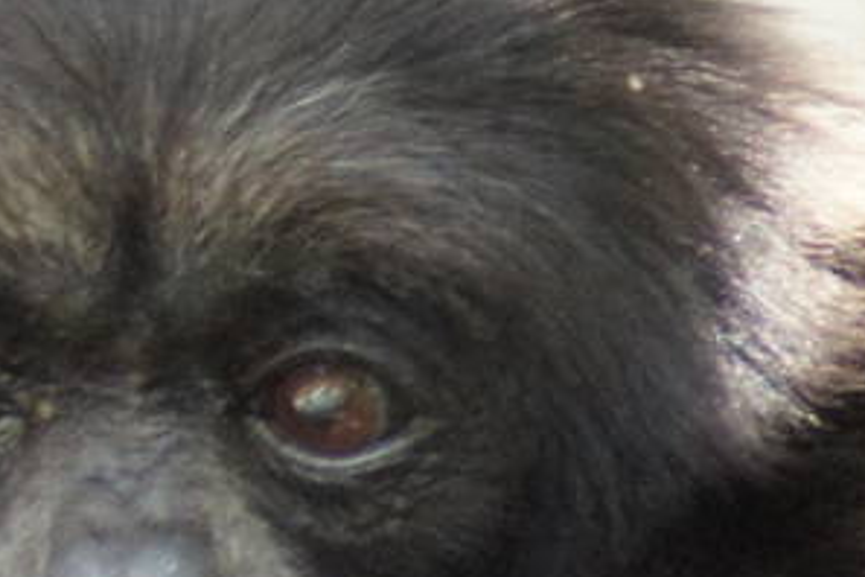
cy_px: 377
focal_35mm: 2421
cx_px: -76
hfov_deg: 0.9
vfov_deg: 0.6
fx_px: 58167
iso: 1600
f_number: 5.6
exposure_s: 1/250
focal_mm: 300
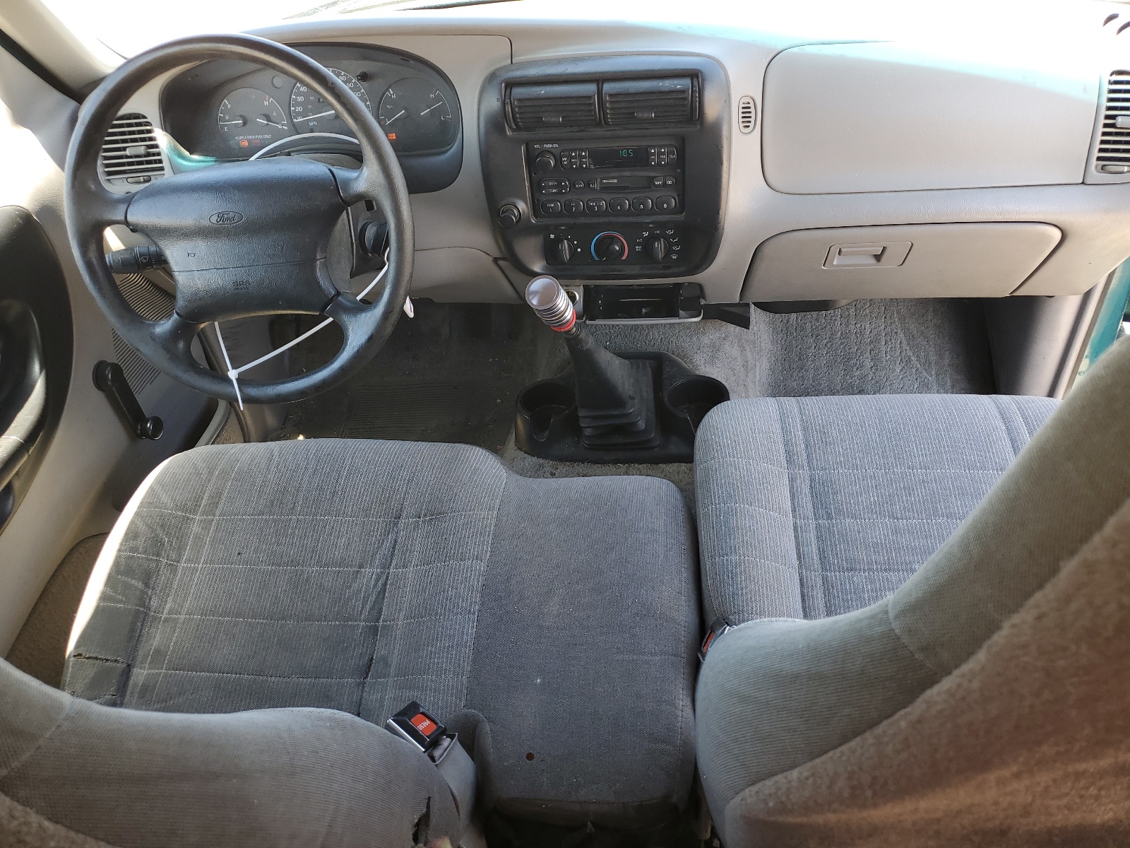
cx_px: 565
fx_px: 849
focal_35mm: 26
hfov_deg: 67.3
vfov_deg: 53.1
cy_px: 424
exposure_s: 1/120
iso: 50
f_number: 1.5
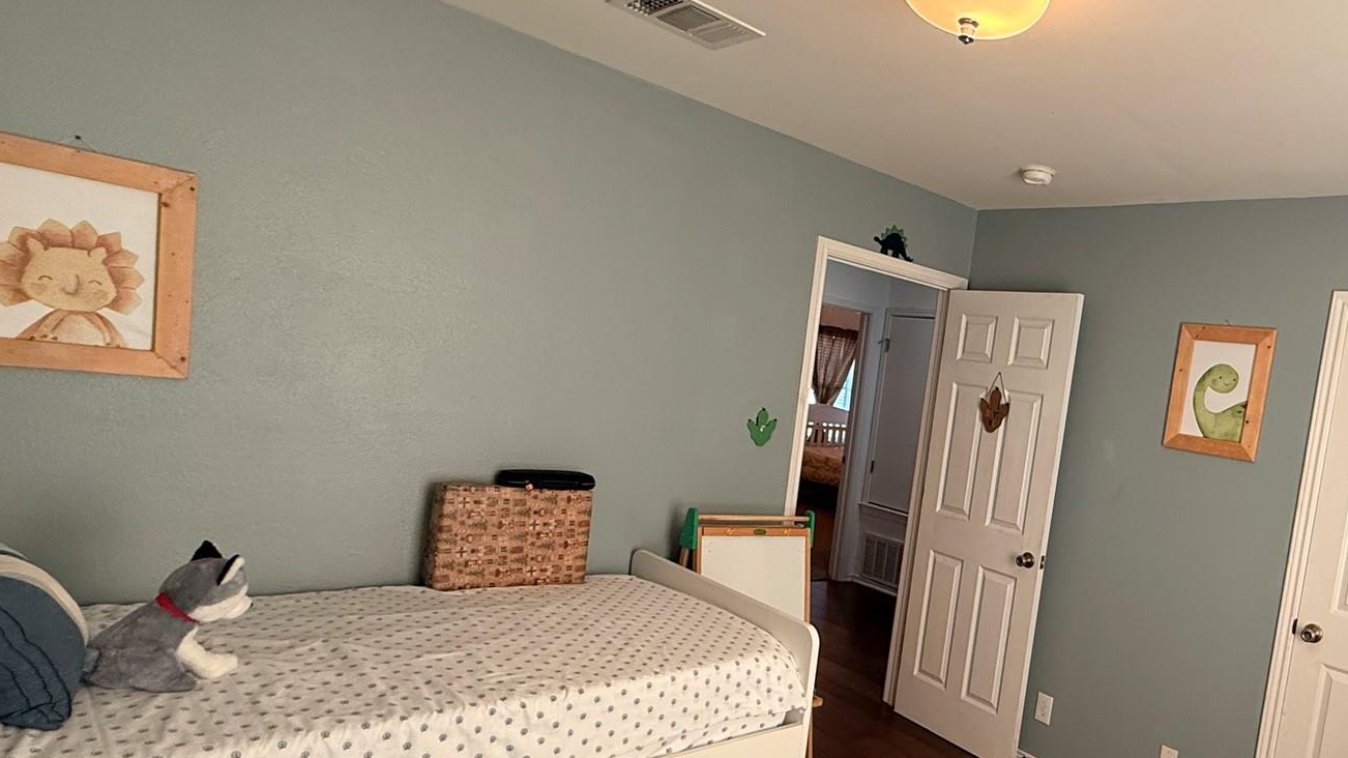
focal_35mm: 24
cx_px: 1004
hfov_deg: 71.3
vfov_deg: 47.3
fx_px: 858
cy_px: 465
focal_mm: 2.22
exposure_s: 1/120
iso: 250
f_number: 2.2
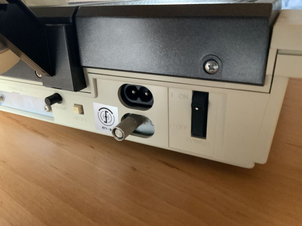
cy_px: 113
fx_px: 253
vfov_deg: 48.2
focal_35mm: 29
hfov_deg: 61.7
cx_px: 151
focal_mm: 3
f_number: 1.8
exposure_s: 1/24
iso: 320
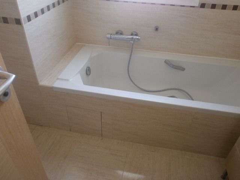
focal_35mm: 27
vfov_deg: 51.4
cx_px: 120
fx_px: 187
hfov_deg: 65.3
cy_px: 90
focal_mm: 4.8
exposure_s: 1/30
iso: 125
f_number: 2.9
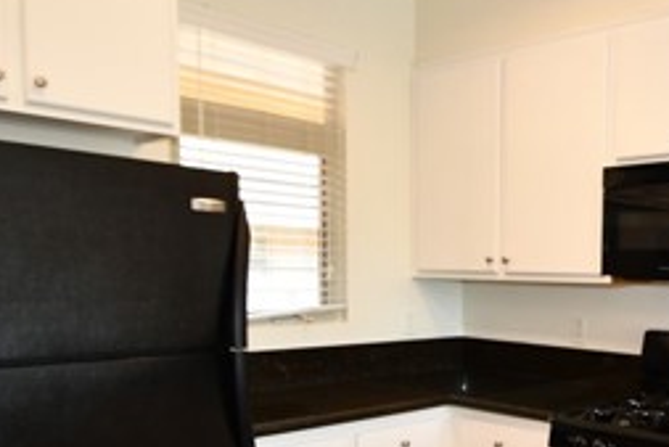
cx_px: 624
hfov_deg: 45.1
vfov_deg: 34.1
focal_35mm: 38
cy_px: 356
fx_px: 707
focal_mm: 10
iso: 400
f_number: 4
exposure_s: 1/60
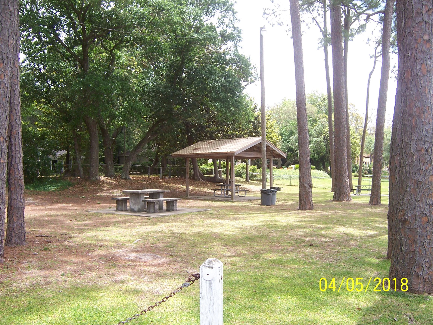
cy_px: 162
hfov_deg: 55.4
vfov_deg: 42.9
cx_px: 216
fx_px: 413
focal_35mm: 33
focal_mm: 5.5
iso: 80
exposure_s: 1/250
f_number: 3.4
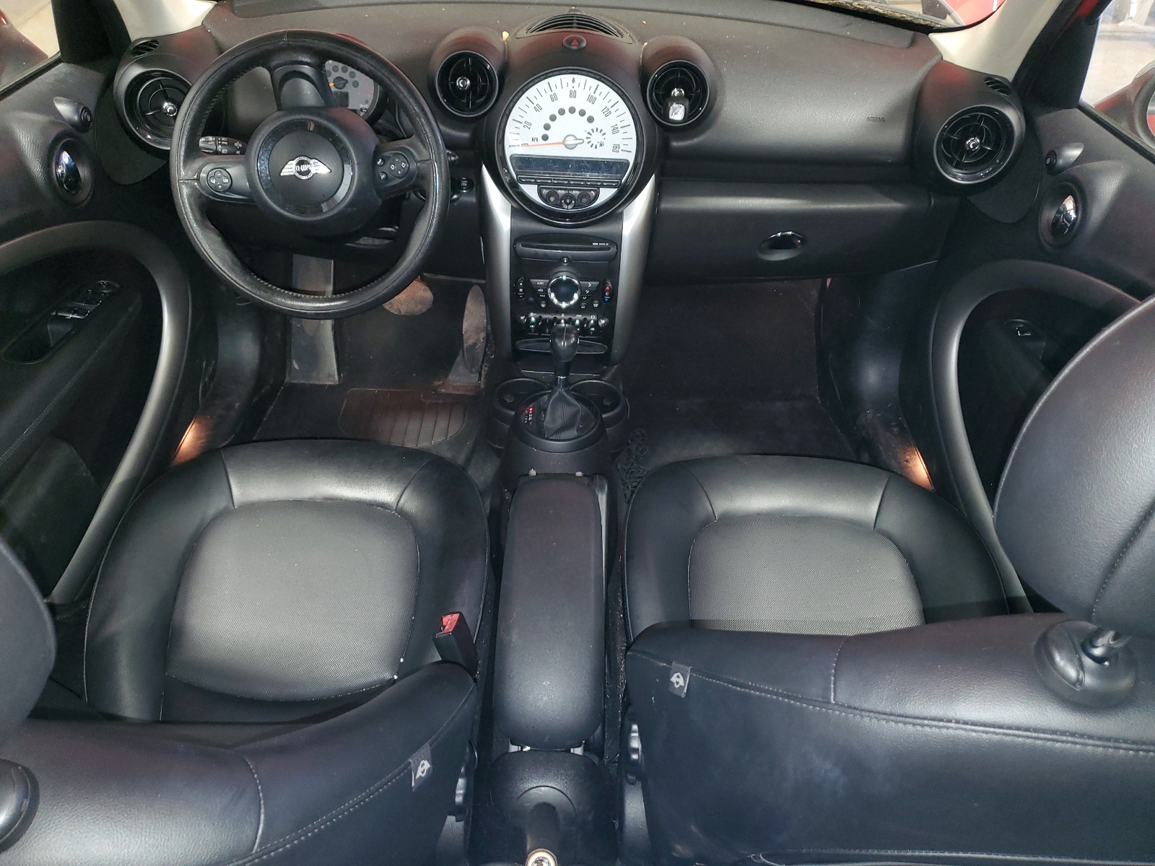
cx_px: 578
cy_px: 433
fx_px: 868
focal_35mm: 26
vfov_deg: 53.1
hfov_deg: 67.3
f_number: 1.5
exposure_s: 1/12
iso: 134
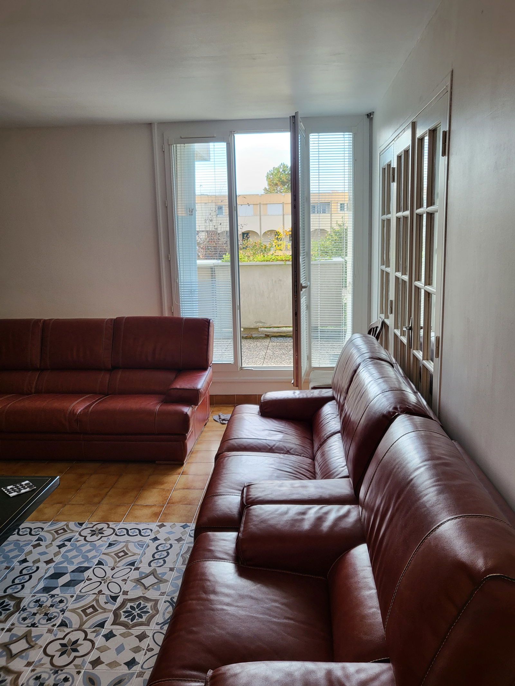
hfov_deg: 53.1
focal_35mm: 26
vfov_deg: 67.3
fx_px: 516
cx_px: 258
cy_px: 343
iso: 50
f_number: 1.8
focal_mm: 4.25
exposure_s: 1/117
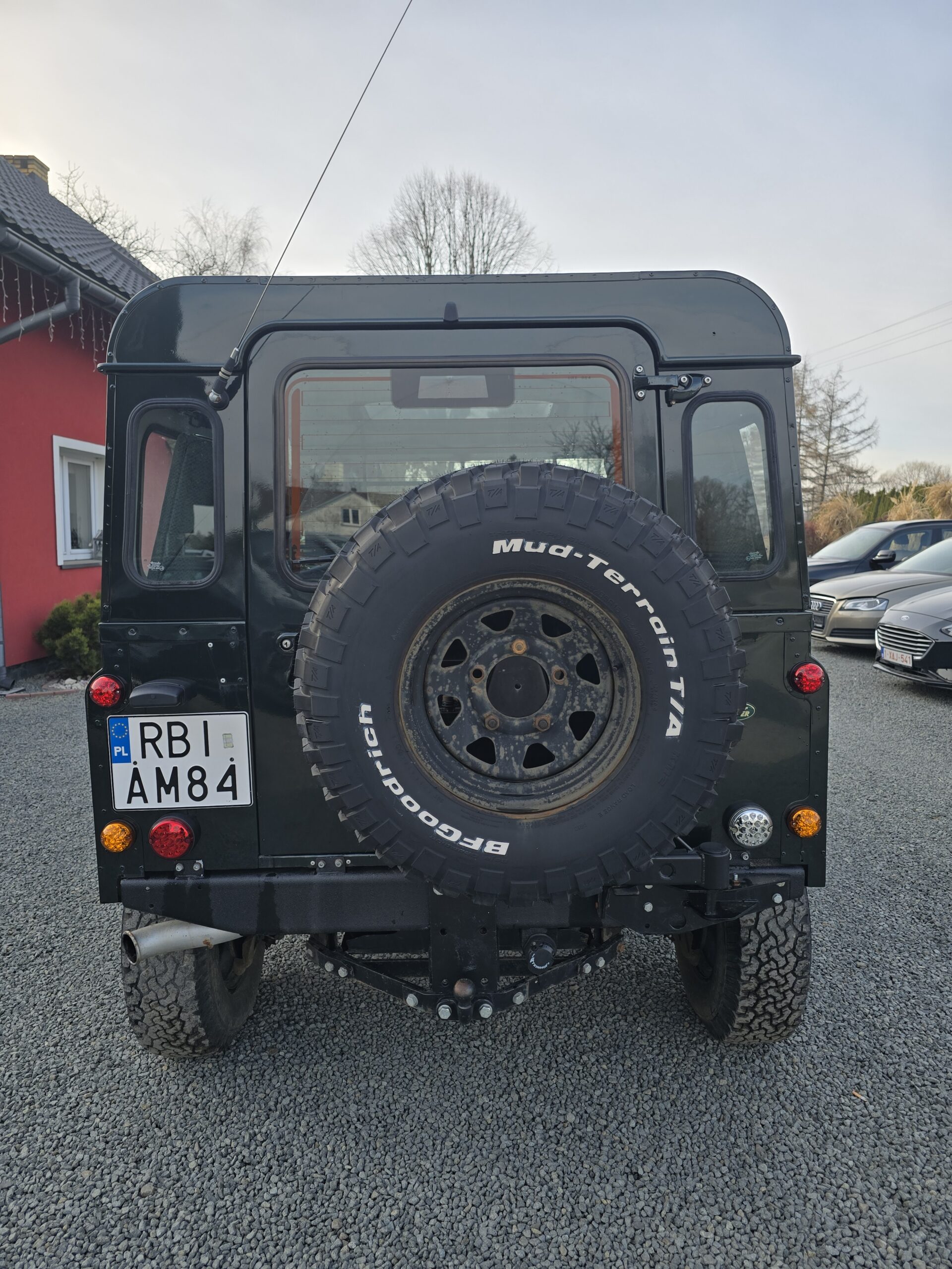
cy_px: 634
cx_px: 476
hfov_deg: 58.9
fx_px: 843
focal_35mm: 23
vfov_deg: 73.9
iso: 12
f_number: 1.7
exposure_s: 1/476
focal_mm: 6.3
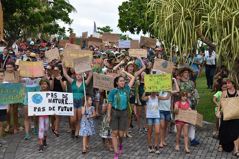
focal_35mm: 78
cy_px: 80
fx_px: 518
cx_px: 120
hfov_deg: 26.0
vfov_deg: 17.5
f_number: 8
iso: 280
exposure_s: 1/250
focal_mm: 52
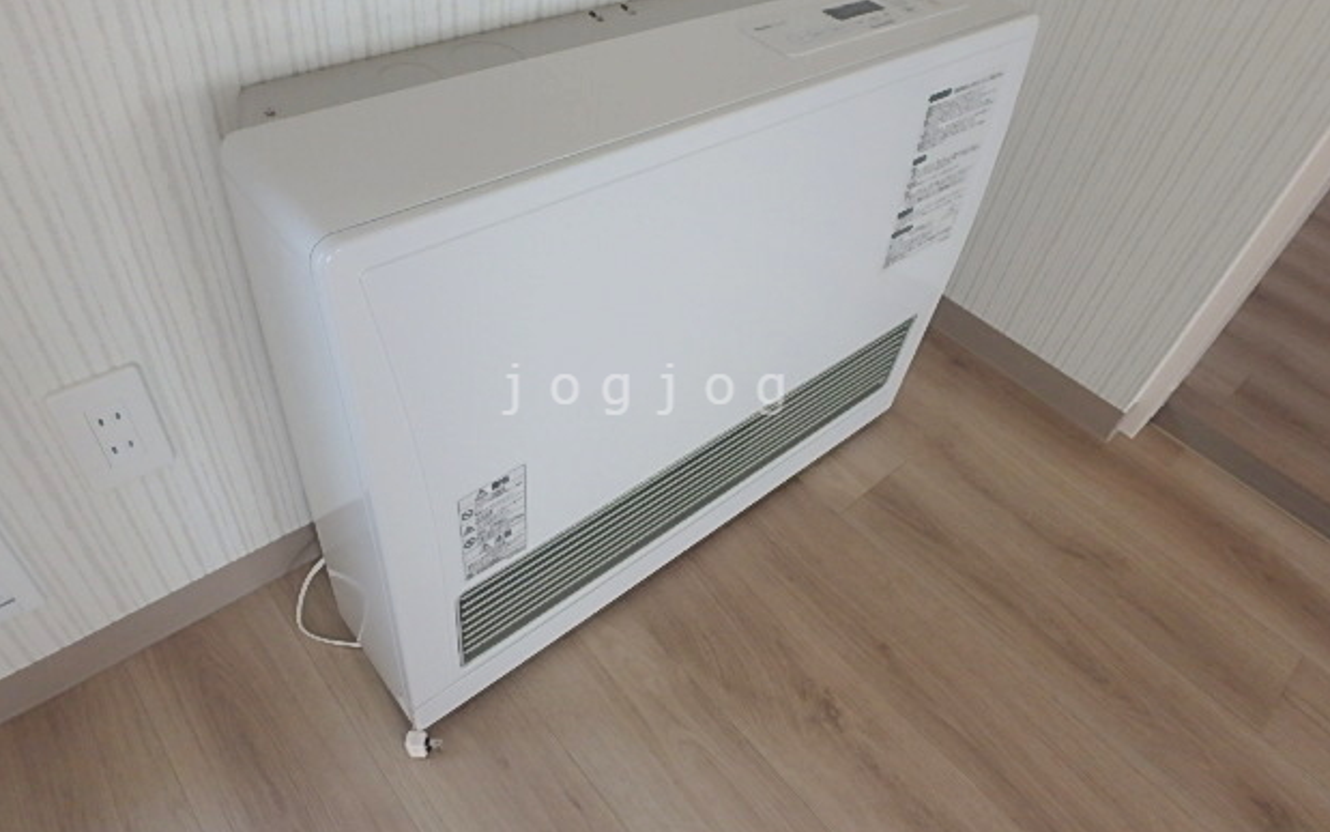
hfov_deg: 77.1
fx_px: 834
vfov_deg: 53.0
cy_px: 389
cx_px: 649
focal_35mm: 23
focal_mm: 3.7
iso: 160
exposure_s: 1/60
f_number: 3.5
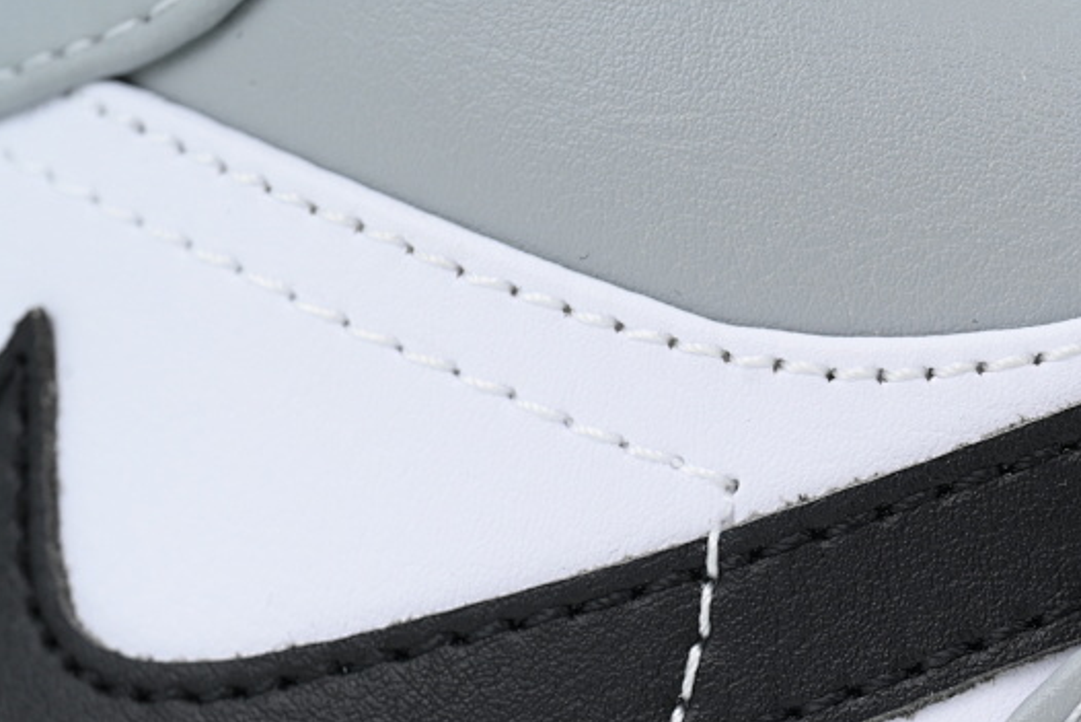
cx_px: 1077
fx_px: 5797
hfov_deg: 10.6
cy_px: 697
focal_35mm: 193
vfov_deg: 7.1
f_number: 10
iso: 400
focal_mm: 94
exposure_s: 1/100
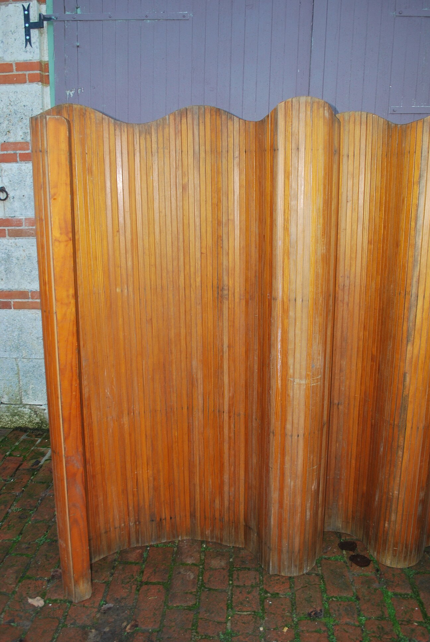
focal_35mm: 30
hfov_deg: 43.7
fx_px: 536
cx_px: 215
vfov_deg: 61.9
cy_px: 321
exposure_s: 1/60
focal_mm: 20
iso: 200
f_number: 3.8
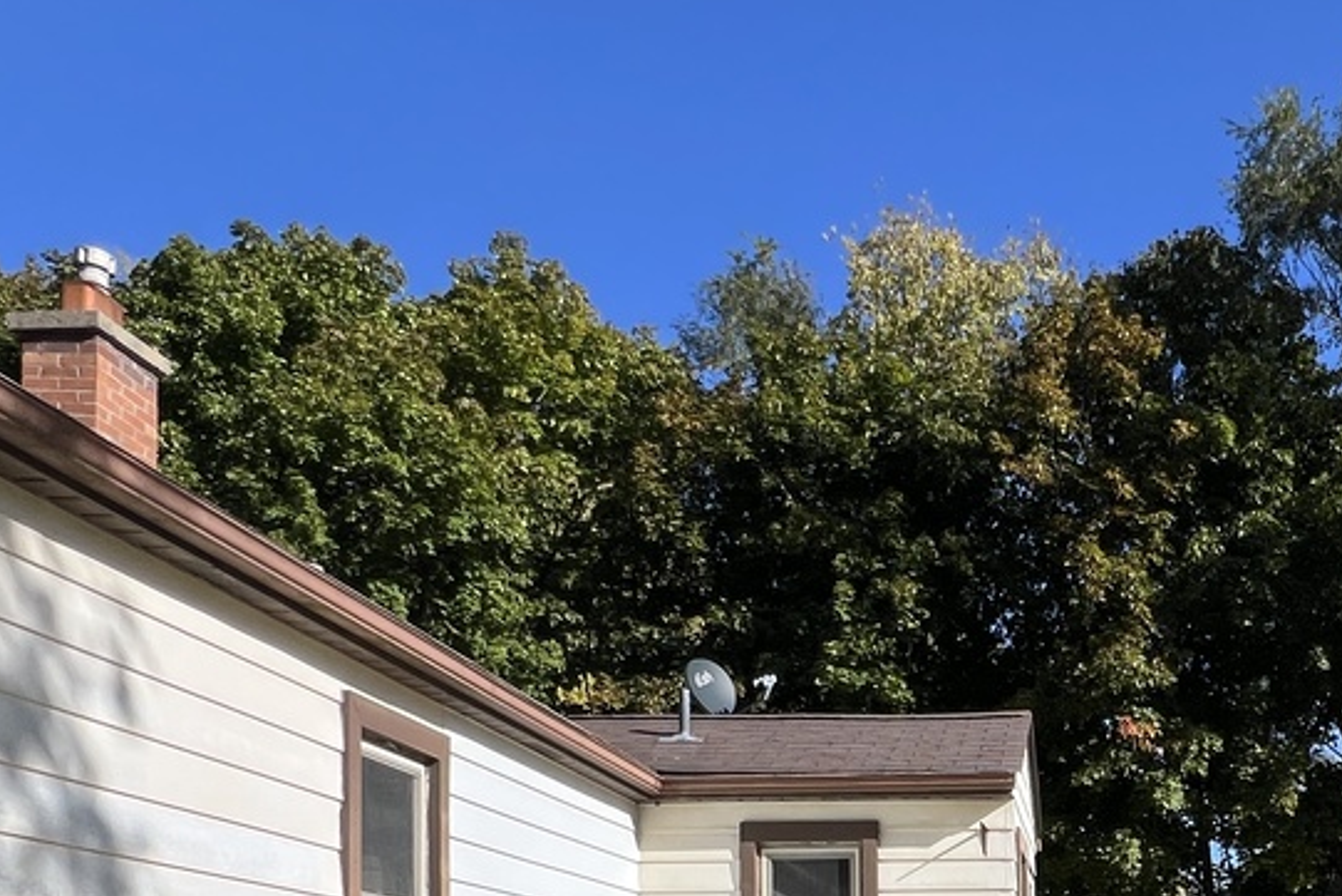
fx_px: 1342
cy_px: 1015
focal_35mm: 36
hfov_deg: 48.4
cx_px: 1171
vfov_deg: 32.0
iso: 32
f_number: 1.8
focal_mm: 1.57
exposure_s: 1/2179
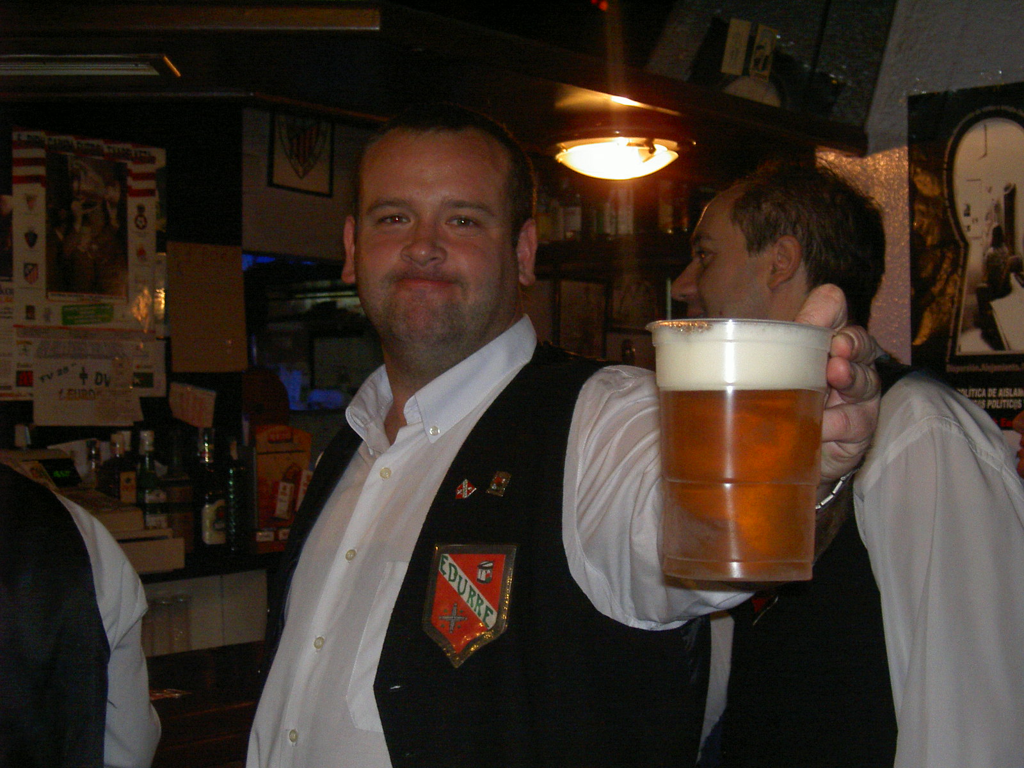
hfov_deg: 34.9
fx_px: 1627
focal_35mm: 55
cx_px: 512
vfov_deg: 26.6
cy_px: 384
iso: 100
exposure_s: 1/68.5
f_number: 3.3
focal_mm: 11.3
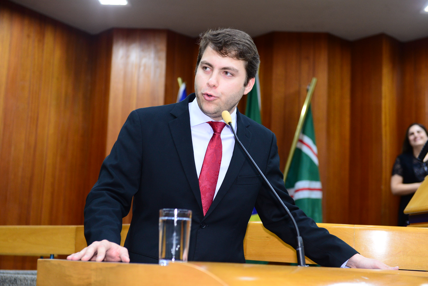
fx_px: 714
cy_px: 143
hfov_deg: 33.4
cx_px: 214
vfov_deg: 22.6
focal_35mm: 60
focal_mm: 60
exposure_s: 1/60
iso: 1600
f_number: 3.5
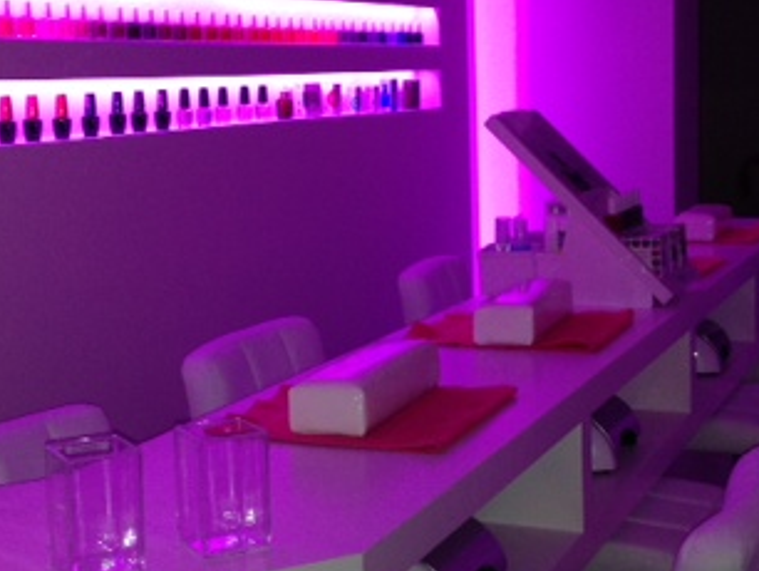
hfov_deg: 28.1
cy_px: 216
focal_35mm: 69
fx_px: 1514
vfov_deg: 21.3
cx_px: 342
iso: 160
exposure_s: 1/20
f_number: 2.4
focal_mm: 4.12
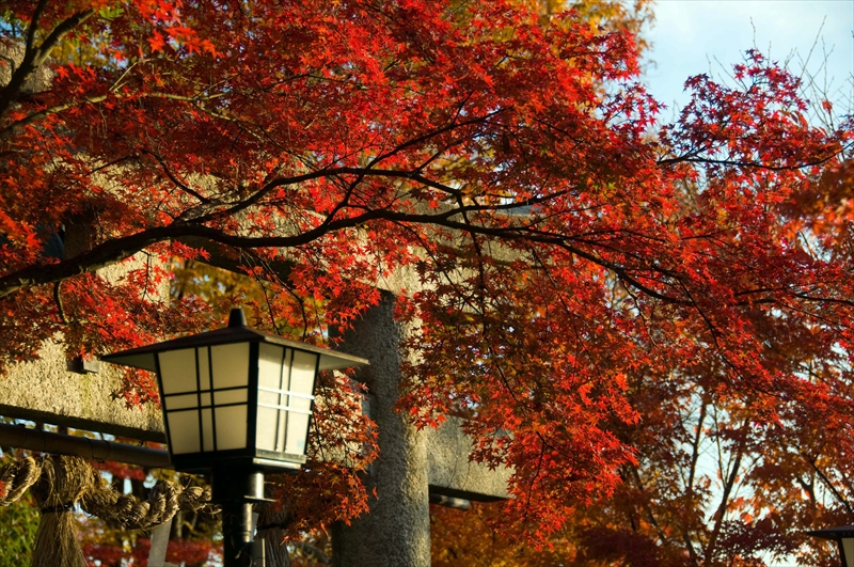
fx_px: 2203
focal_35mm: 93
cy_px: 284
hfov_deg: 21.9
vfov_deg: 14.7
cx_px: 427
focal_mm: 62
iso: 200
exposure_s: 1/500
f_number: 4.8
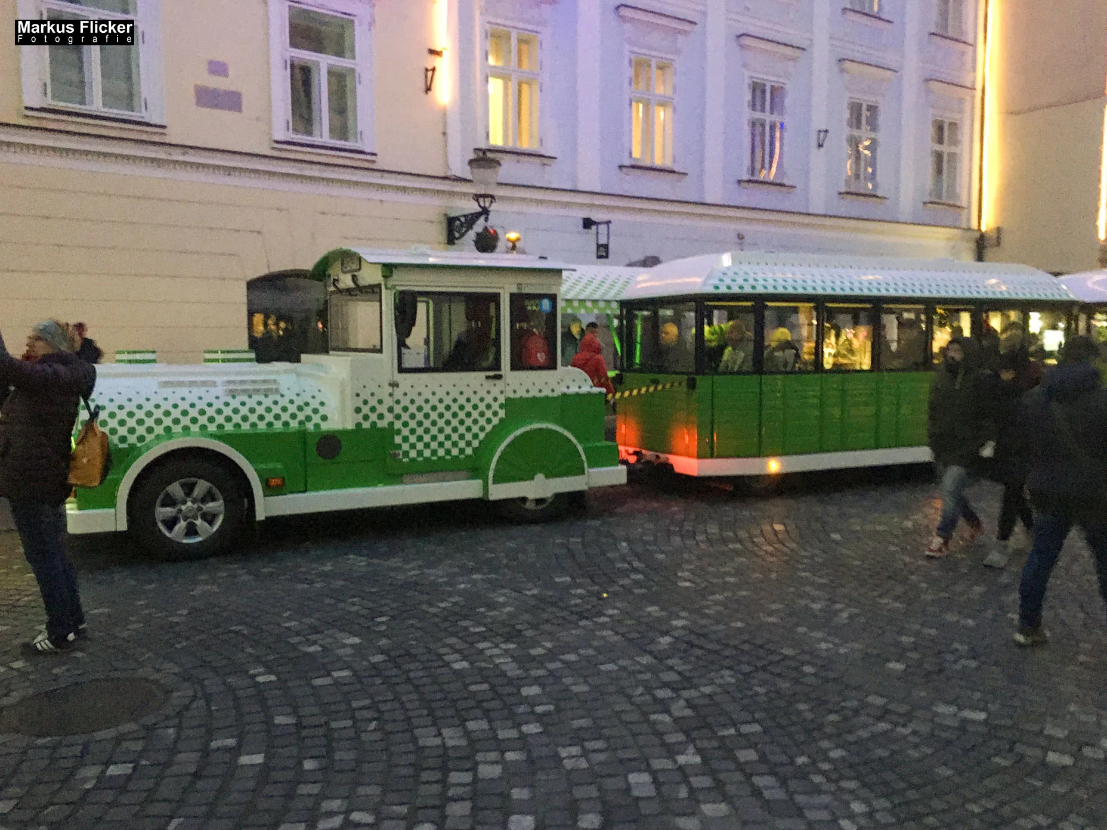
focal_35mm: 30
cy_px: 425
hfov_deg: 60.0
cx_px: 564
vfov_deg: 46.8
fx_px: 959
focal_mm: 4.15
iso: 500
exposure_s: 1/17
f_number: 2.2
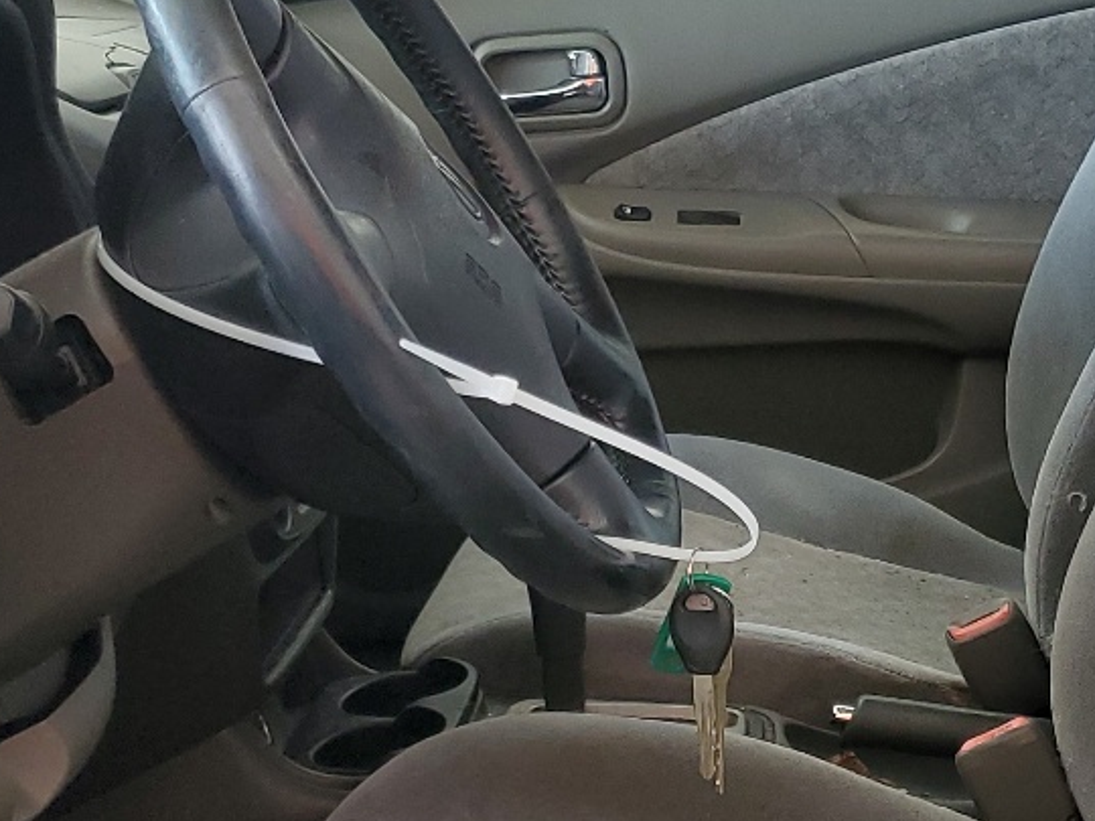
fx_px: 2436
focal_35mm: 77
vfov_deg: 19.0
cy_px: 630
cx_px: 716
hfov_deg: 25.2
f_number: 1.5
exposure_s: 1/120
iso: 90
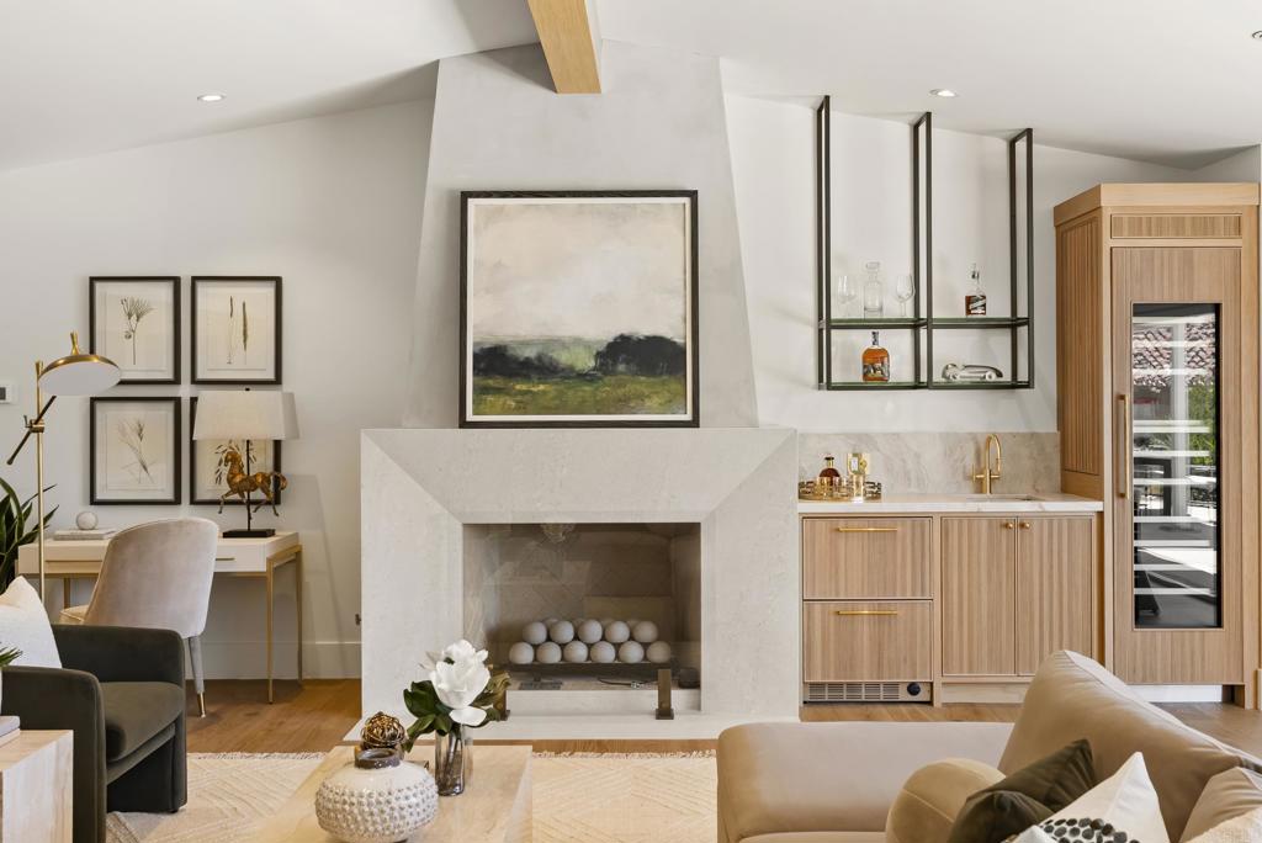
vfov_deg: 37.9
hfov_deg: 54.4
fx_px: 1228
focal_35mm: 35
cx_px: 631
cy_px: 422
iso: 500
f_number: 8
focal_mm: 35
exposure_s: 1/20
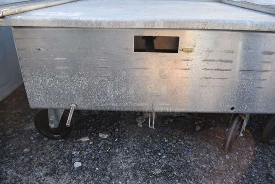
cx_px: 138
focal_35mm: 27
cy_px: 92
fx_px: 206
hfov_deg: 67.3
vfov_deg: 48.0
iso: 360
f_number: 5.6
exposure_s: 1/250
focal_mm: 18
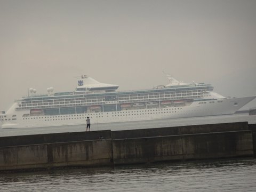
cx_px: 128
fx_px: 2788
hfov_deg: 5.3
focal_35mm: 377
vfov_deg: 3.9
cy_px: 96
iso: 320
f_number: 6.3
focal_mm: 64.38
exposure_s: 1/250
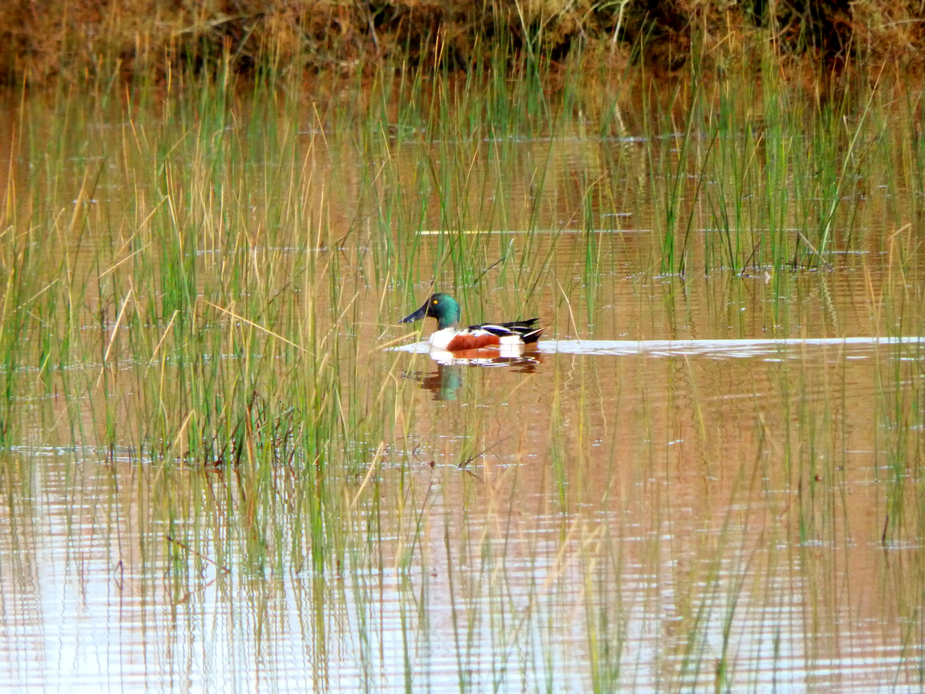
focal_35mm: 896
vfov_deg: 1.7
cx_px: 462
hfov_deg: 2.2
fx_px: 23943
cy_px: 347
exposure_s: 1/1000
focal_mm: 160
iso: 640
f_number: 5.7
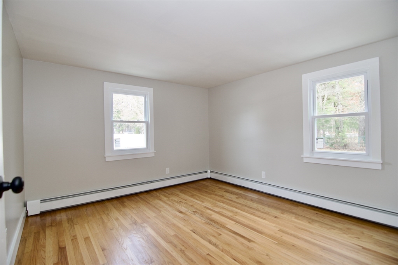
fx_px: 182
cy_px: 132
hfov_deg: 95.0
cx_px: 199
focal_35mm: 16
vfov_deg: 72.1
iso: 400
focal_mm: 11
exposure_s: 1/60
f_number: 4
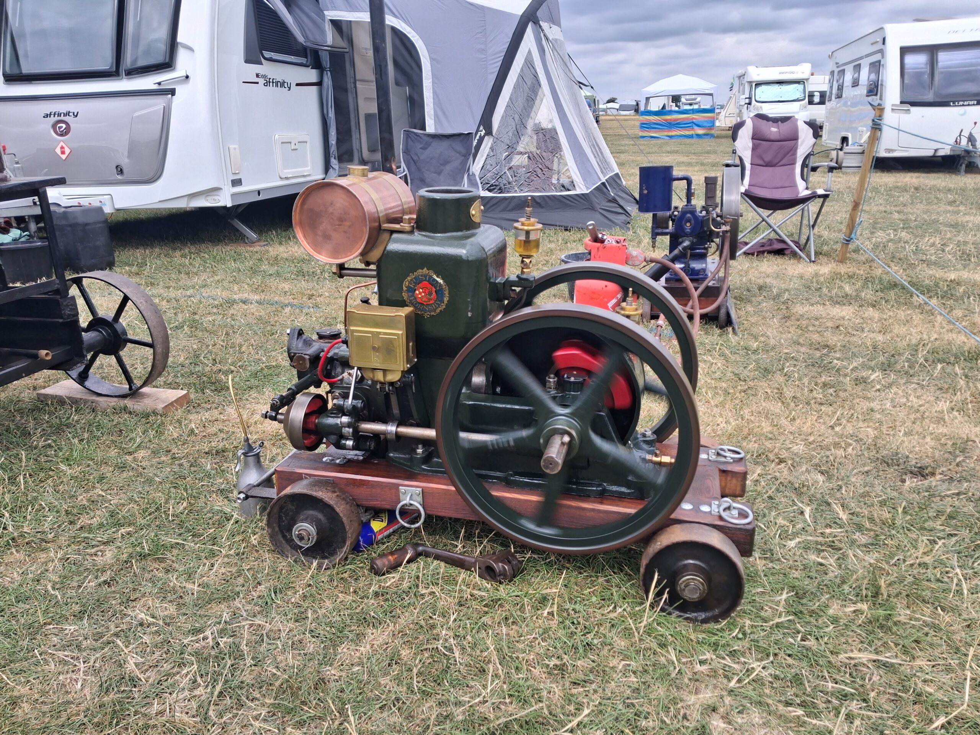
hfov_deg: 65.3
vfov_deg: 51.4
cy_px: 368
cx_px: 490
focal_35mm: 27
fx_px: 764
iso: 20
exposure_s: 1/313
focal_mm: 4
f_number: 1.8
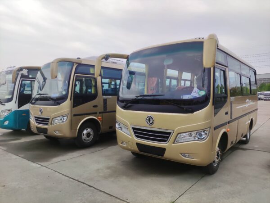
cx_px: 135
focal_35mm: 25
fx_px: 195
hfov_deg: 69.3
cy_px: 102
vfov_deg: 54.9
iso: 50
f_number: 1.89
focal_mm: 5.43
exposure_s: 1/482
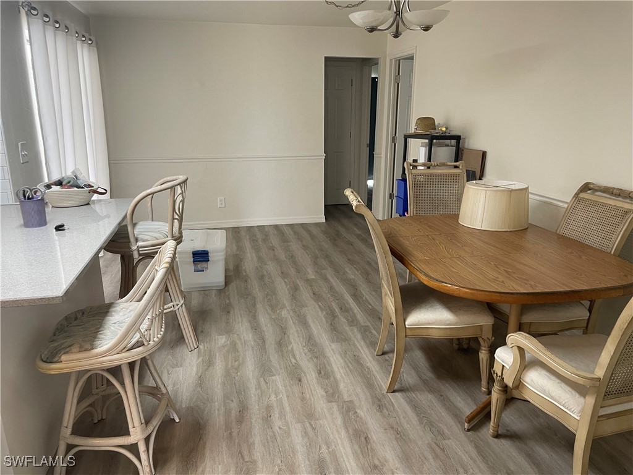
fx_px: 475
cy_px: 238
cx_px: 316
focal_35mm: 26
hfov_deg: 67.3
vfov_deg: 53.1
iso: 100
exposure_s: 1/60
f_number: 1.6
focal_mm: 4.2
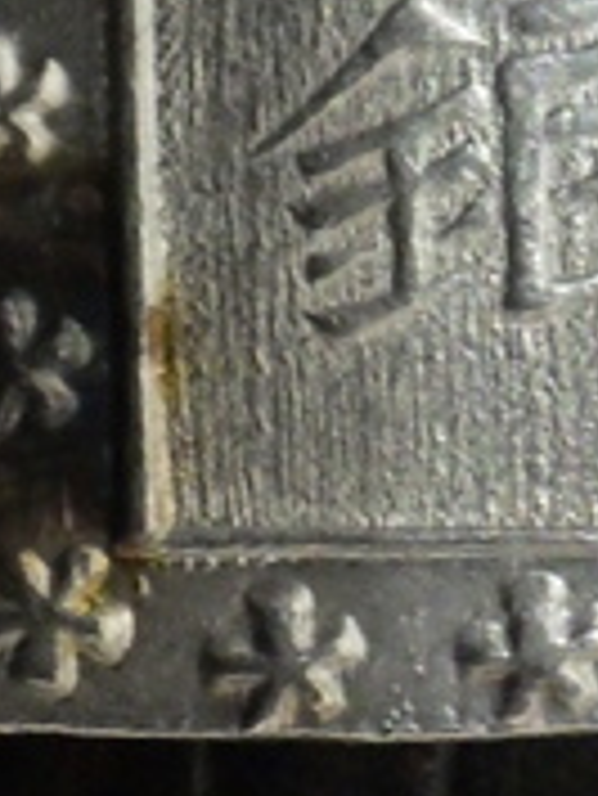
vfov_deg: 6.1
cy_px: 137
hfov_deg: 4.6
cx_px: 288
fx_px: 7477
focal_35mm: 325
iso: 1600
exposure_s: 1/60
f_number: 4.8
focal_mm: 13.7
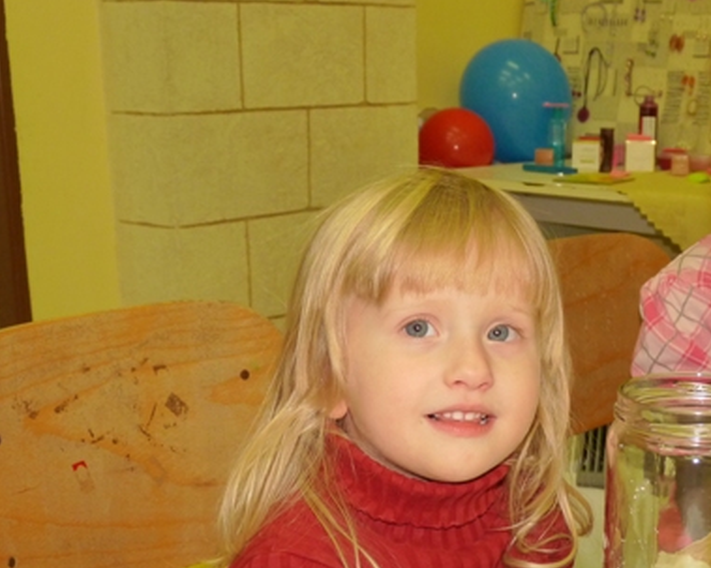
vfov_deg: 22.3
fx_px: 1431
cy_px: 397
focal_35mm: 68
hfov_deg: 27.7
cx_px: 501
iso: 200
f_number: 3
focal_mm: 7.8
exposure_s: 1/30
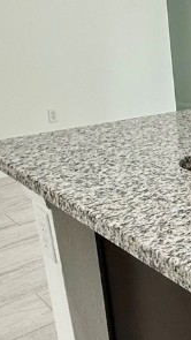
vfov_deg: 39.1
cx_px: 308
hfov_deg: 19.1
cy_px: 148
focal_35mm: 53
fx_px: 477
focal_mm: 2.22
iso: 100
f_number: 2.2
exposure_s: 1/120
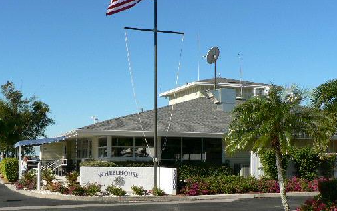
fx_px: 469
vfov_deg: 25.4
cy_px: 115
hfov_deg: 39.3
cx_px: 125
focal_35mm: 51
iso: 80
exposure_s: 1/400
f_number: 5
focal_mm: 6.3
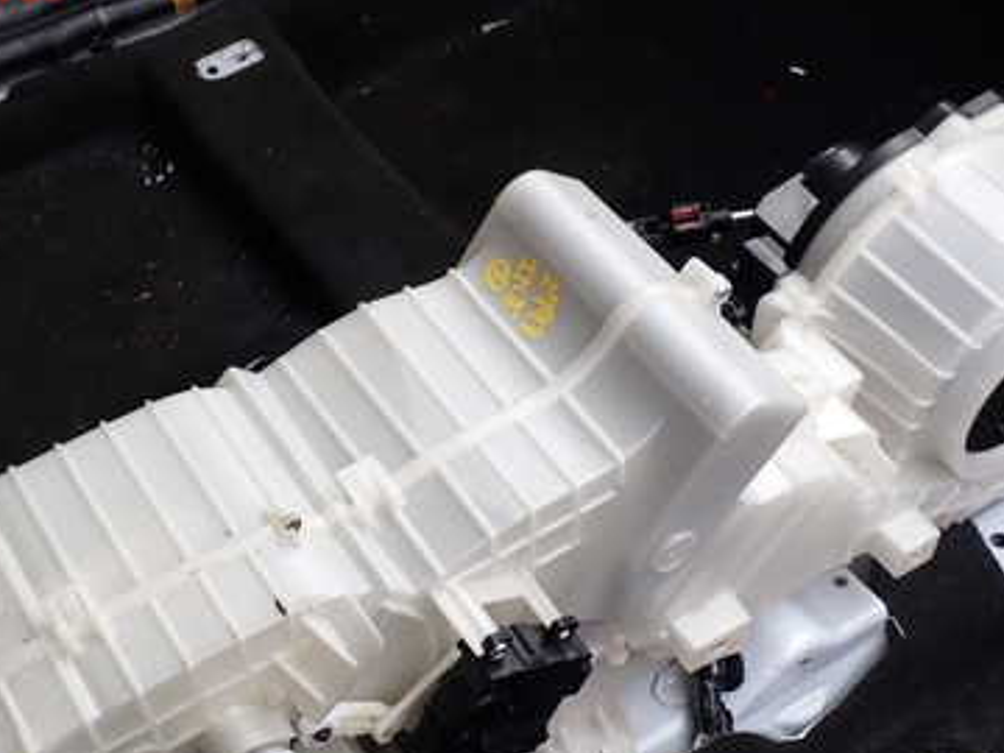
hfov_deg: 38.0
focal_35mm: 50
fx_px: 1450
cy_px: 575
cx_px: 390
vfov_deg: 28.6
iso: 100
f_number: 3.2
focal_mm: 5.4
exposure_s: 1/125
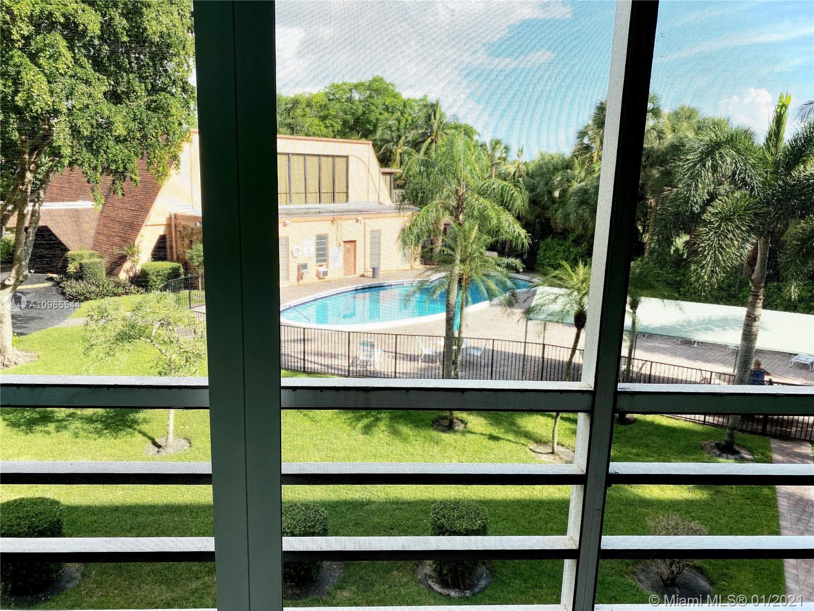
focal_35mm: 26
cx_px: 407
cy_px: 306
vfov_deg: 53.1
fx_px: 611
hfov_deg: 67.3
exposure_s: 1/1379
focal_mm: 4.25
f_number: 1.8
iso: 32
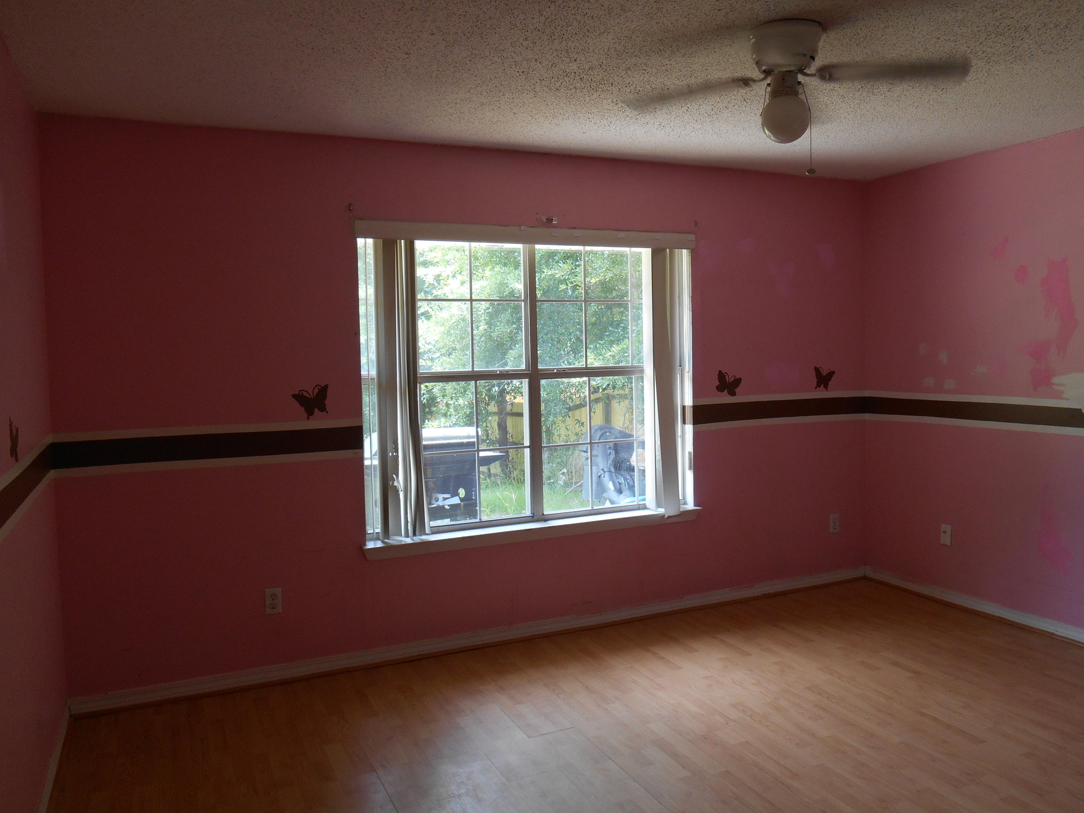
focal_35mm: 27
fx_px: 846
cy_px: 393
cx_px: 553
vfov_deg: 51.3
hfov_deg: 65.3
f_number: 3.4
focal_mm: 4.7
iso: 100
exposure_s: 1/30
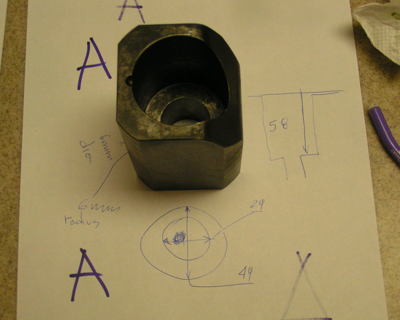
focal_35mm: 55
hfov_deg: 34.1
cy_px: 160
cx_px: 202
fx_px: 651
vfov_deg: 27.6
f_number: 3.2
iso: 200
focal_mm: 8
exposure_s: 1/30
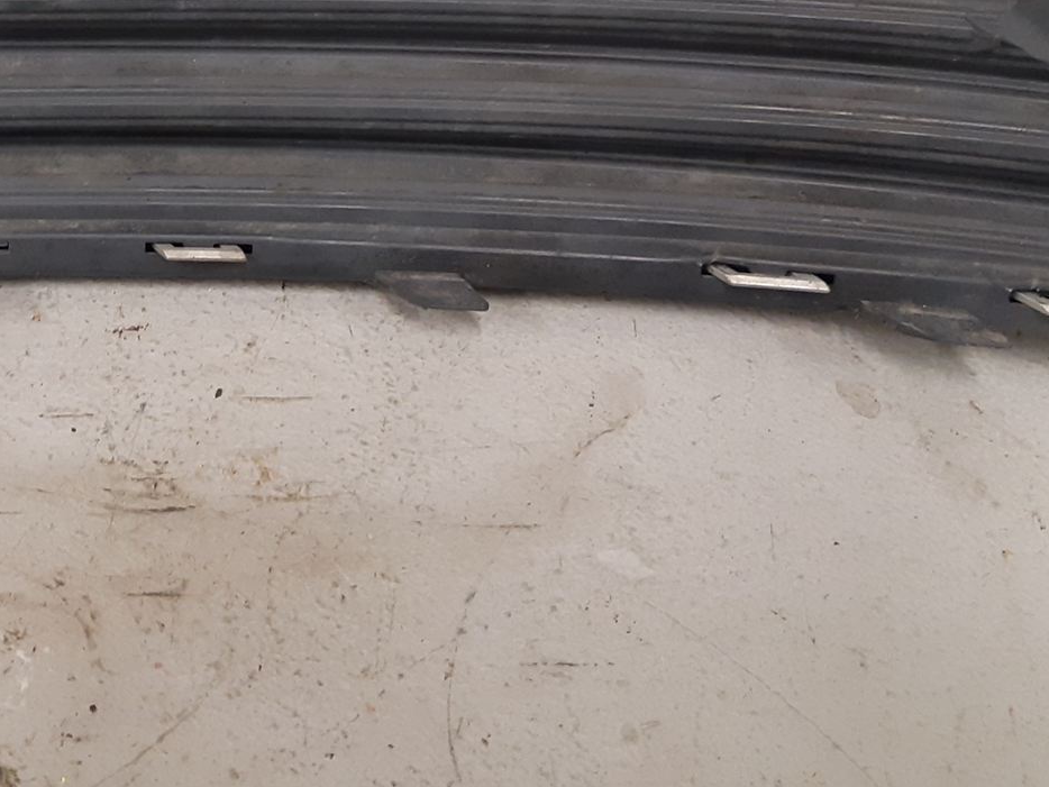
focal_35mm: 57
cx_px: 195
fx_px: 1728
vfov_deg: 24.6
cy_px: 16
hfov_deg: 32.7
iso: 200
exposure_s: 1/50
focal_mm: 3.93
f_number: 1.7
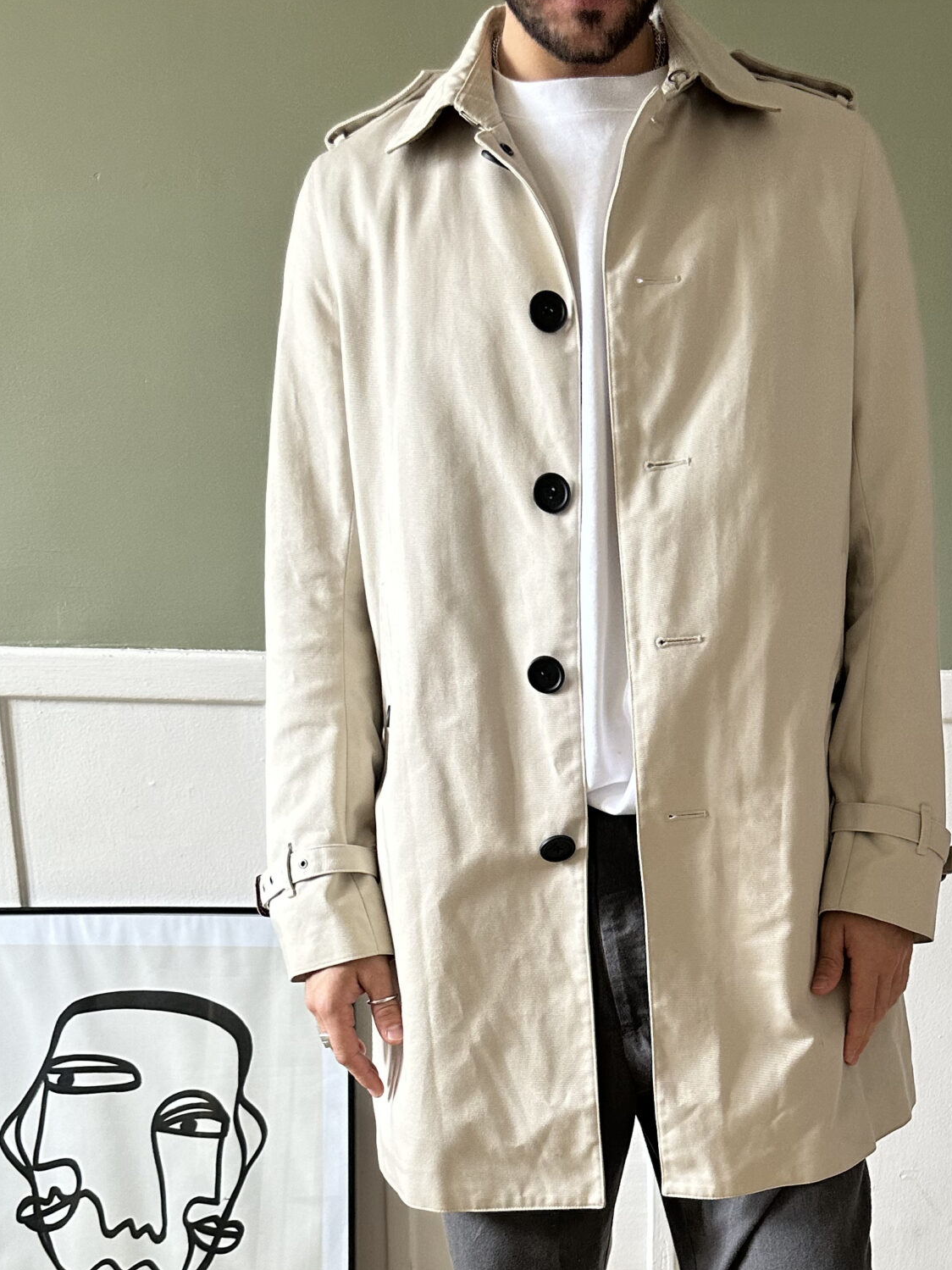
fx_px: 1504
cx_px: 751
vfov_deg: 43.8
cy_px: 1001
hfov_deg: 34.2
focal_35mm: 41
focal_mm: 6.86
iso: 250
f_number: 1.78
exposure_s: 1/60
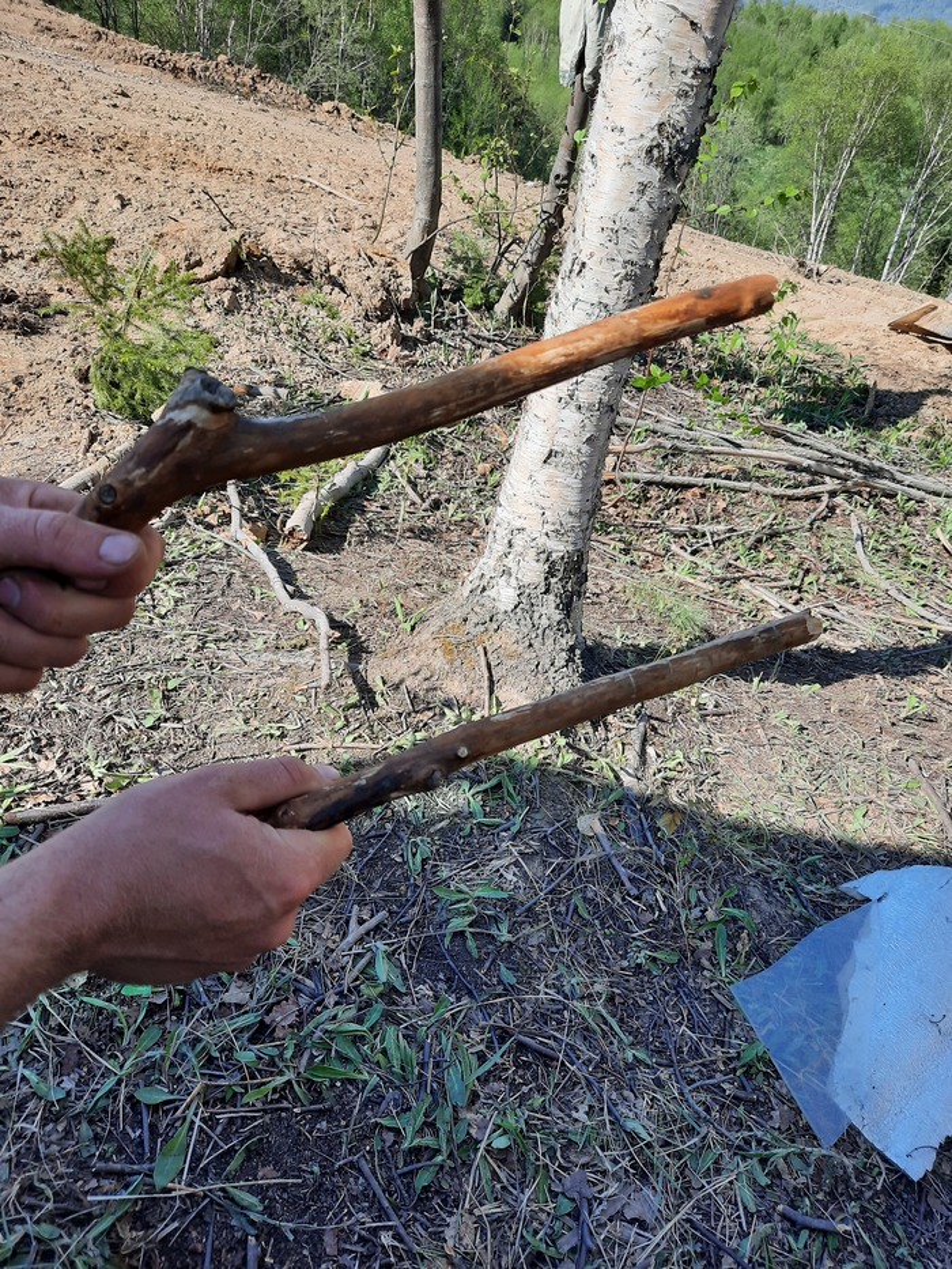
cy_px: 634
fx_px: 917
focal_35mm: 25
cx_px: 476
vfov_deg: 69.4
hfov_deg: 54.9
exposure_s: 1/531
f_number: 2
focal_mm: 4.6
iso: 32
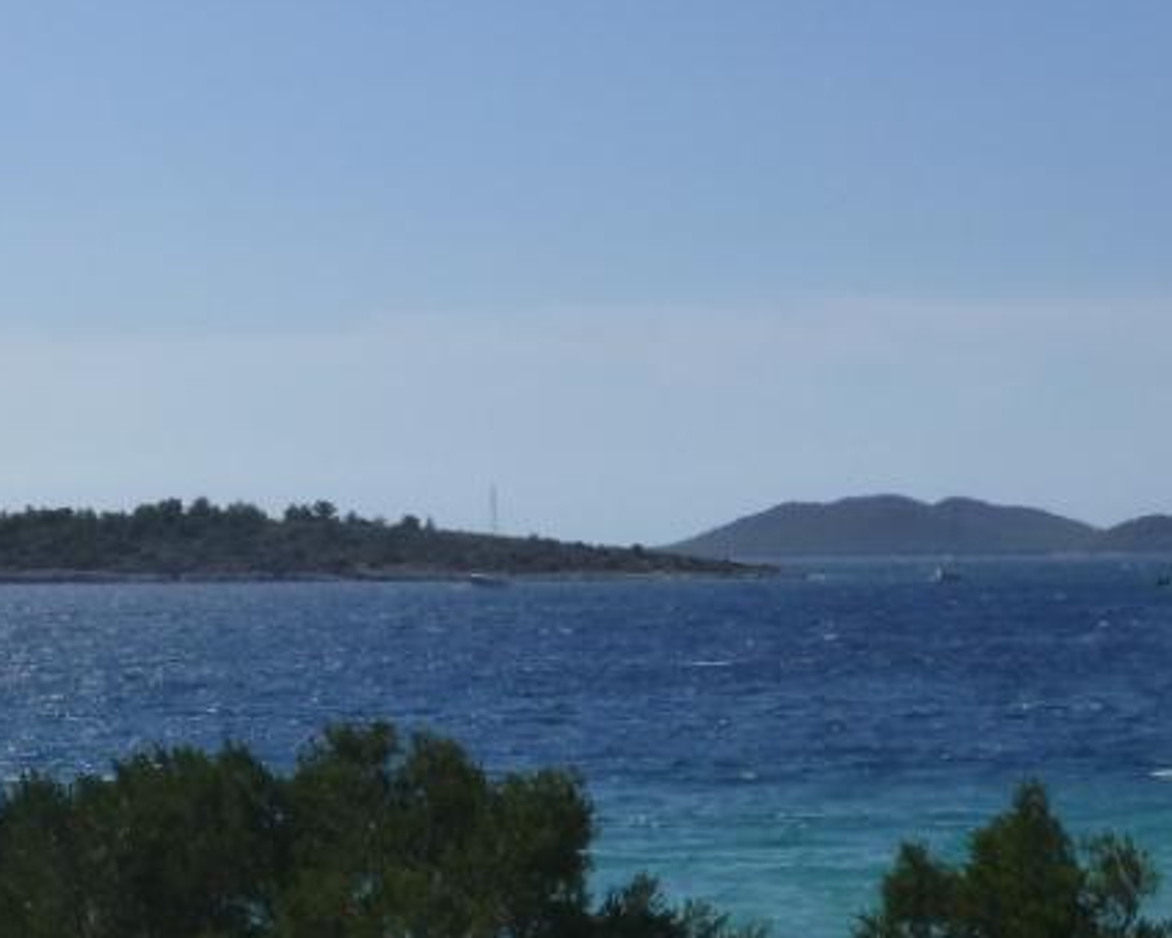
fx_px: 4162
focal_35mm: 120
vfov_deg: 12.8
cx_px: 472
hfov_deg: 16.0
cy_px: 563
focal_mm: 9
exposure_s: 1/2000
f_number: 4.5
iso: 160
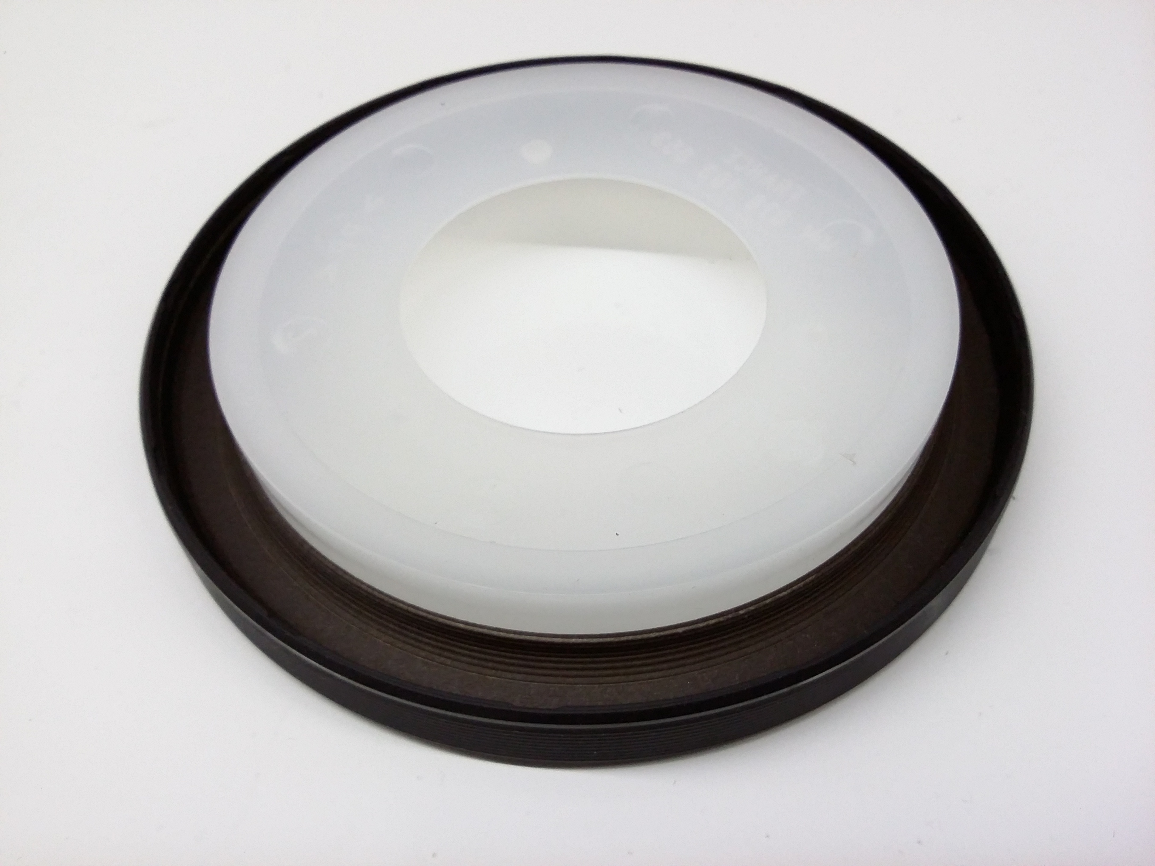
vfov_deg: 44.2
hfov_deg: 56.8
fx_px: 1068
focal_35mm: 32
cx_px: 578
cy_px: 433
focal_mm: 3.4
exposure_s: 1/24
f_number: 2.4
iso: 160
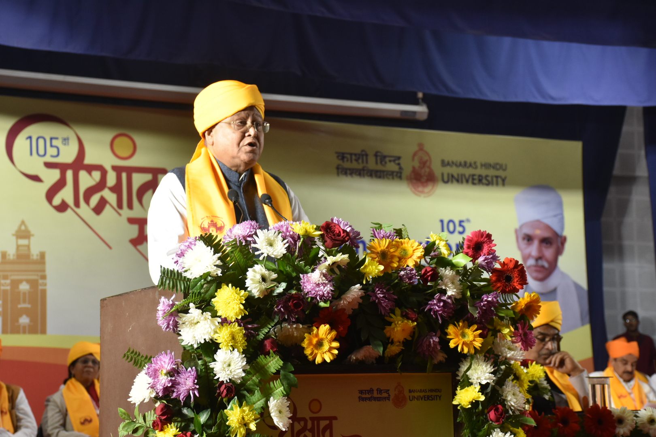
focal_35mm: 72
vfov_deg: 18.9
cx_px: 328
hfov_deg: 28.1
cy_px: 218
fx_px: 1312
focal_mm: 48
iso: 900
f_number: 5.6
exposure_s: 1/80
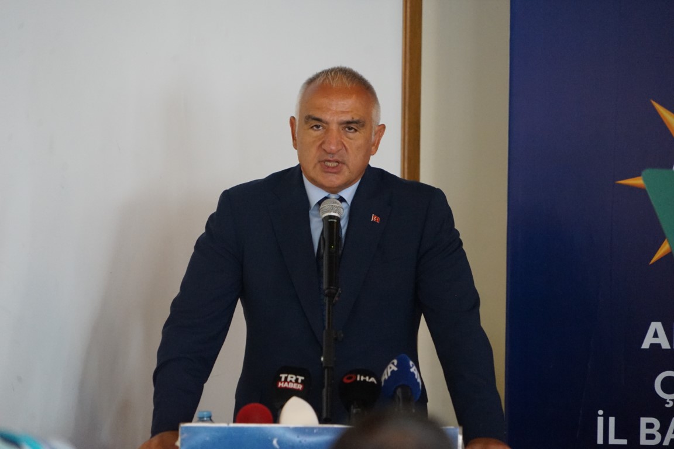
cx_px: 337
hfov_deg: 8.6
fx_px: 4493
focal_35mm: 240
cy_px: 224
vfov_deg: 5.7
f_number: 6.3
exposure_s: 1/125
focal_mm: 240
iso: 6400
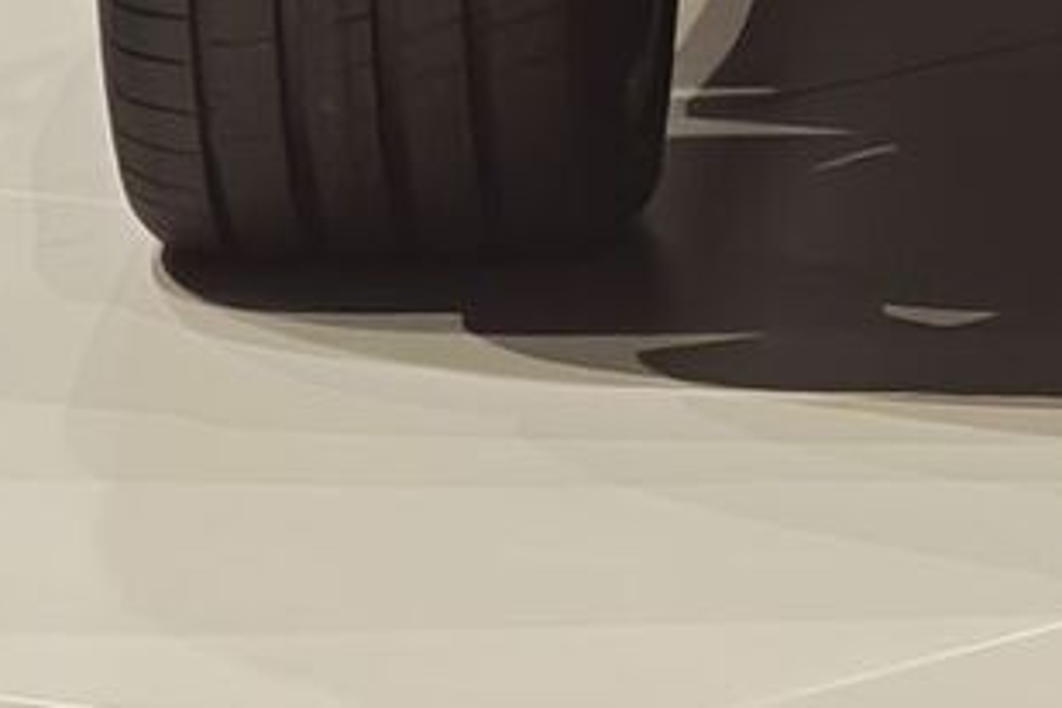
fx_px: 13362
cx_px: 1990
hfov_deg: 4.5
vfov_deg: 3.0
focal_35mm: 453
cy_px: -1598
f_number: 1.8
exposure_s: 1/100
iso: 250
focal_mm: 11.5
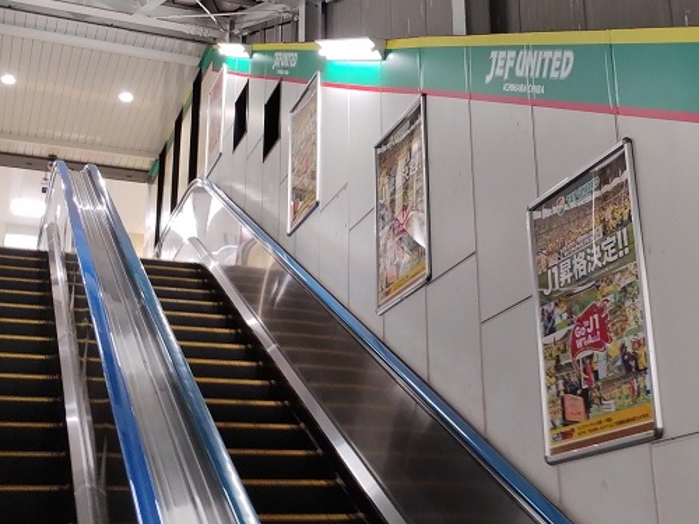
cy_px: 262
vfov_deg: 49.7
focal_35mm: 28
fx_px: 565
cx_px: 350
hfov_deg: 63.4
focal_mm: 4.27
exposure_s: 1/33.3
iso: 703
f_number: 1.8
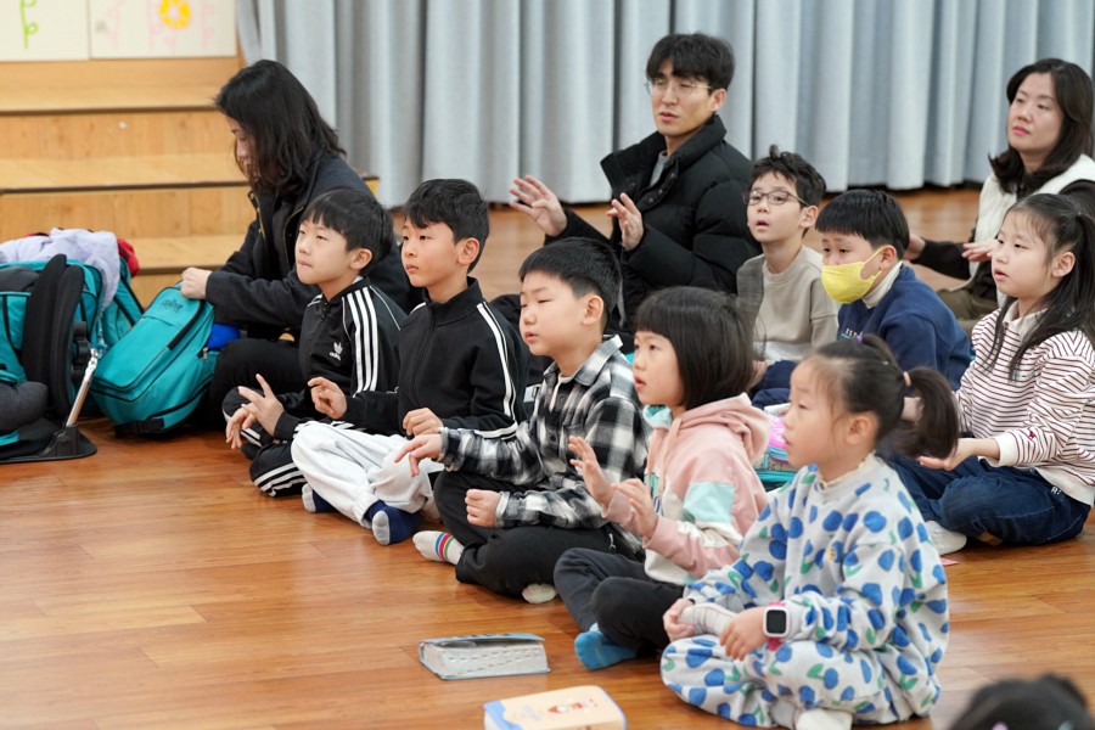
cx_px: 548
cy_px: 365
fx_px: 3315
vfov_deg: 12.6
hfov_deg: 18.8
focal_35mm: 109
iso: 2000
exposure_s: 1/160
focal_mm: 109
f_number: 4
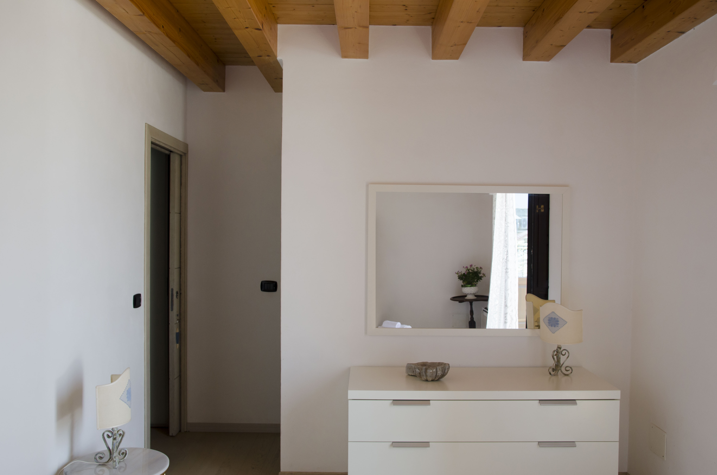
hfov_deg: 62.0
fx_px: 596
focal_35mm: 30
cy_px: 238
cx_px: 358
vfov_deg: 43.4
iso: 200
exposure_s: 1/100
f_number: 4.5
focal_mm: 20
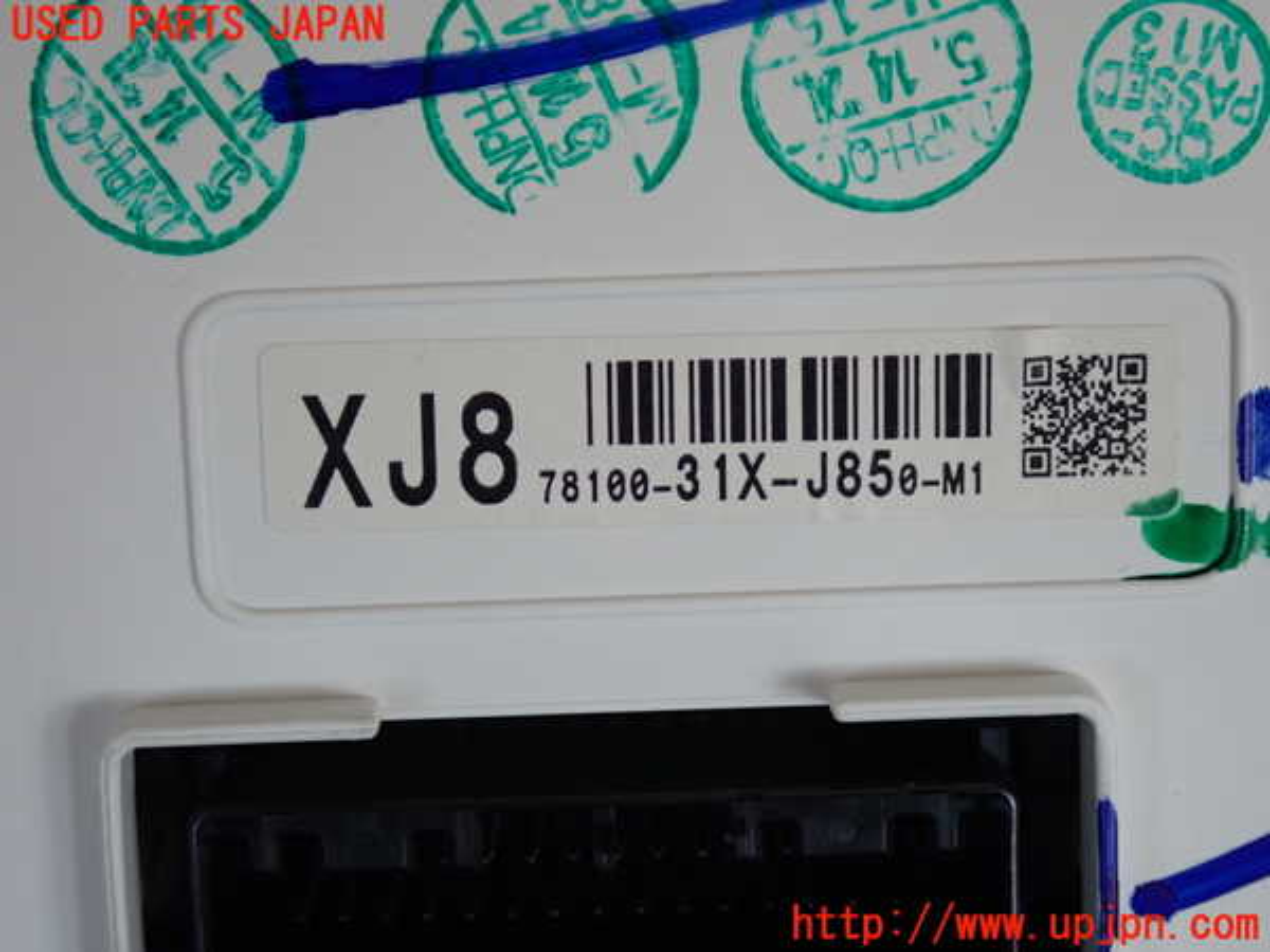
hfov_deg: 20.9
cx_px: 635
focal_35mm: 94
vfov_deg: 15.7
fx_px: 3449
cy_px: 476
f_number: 4.7
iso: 250
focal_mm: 16.79
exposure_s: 1/100
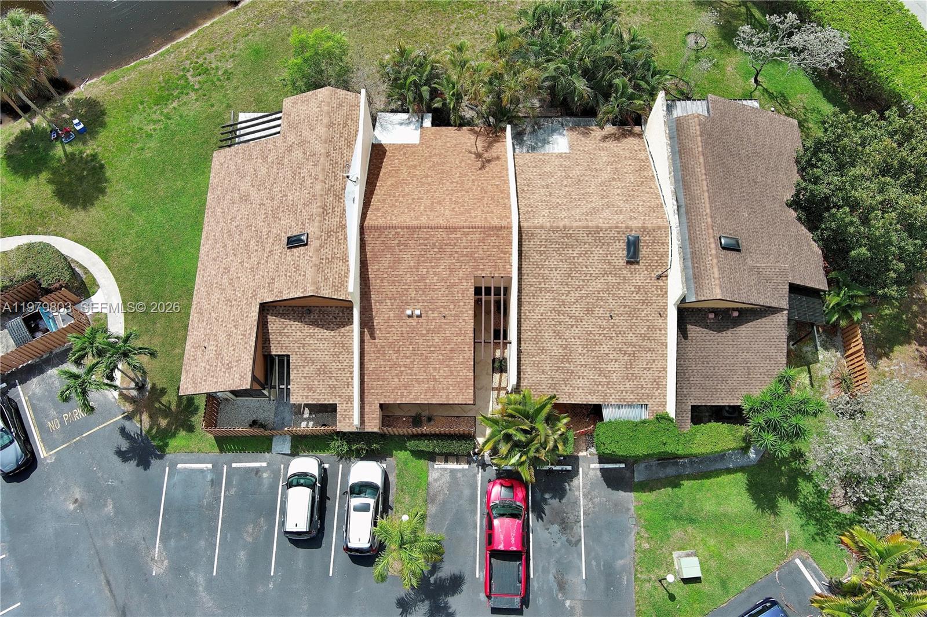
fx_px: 747
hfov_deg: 63.7
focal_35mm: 29
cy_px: 308
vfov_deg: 44.9
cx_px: 464
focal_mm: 10.57
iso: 100
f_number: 2.8
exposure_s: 1/975
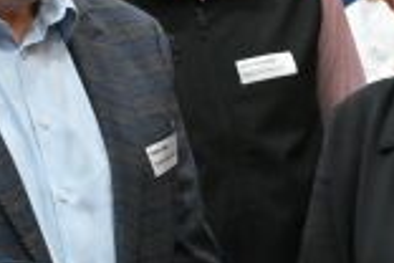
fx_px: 2112
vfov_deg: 7.1
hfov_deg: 10.6
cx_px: 114
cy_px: -24
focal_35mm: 193
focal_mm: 50
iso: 8000
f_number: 6.3
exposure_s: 1/80
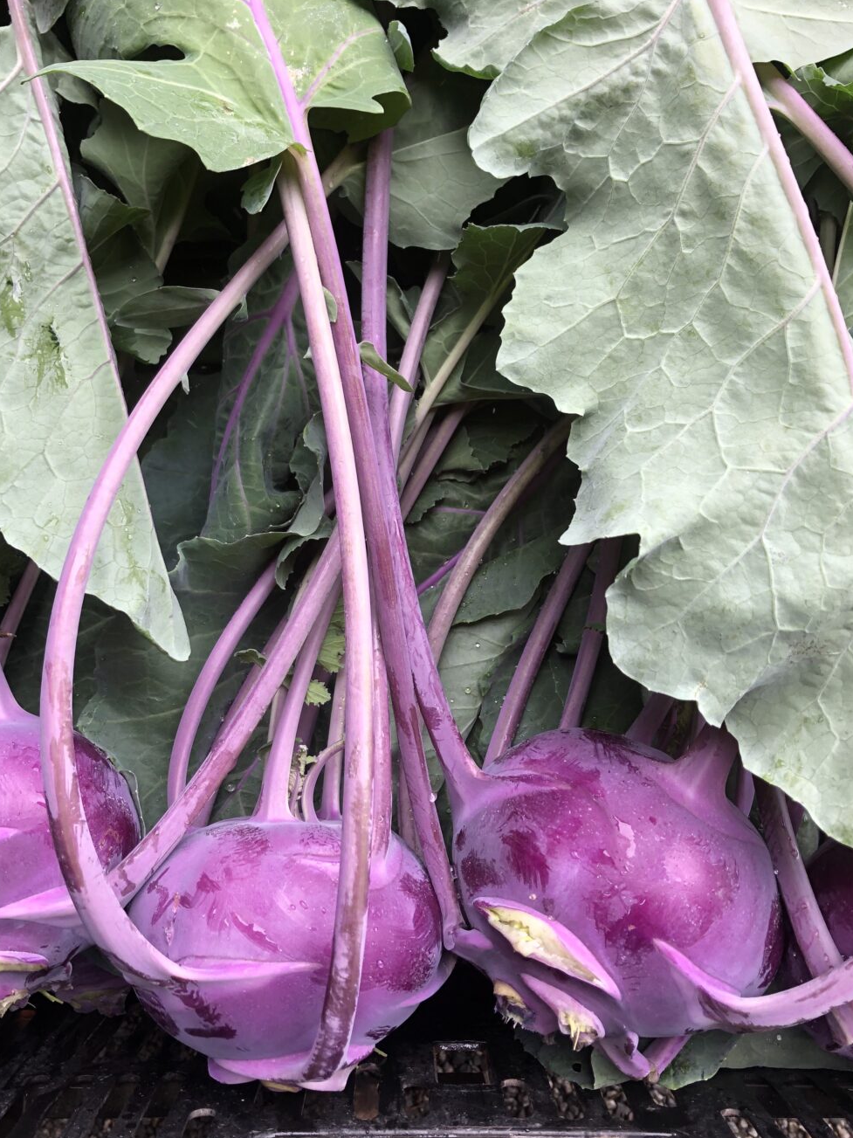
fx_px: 1084
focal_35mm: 33
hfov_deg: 42.9
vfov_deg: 55.2
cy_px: 500
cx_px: 387
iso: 25
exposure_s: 1/120
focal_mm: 3.99
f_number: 1.8
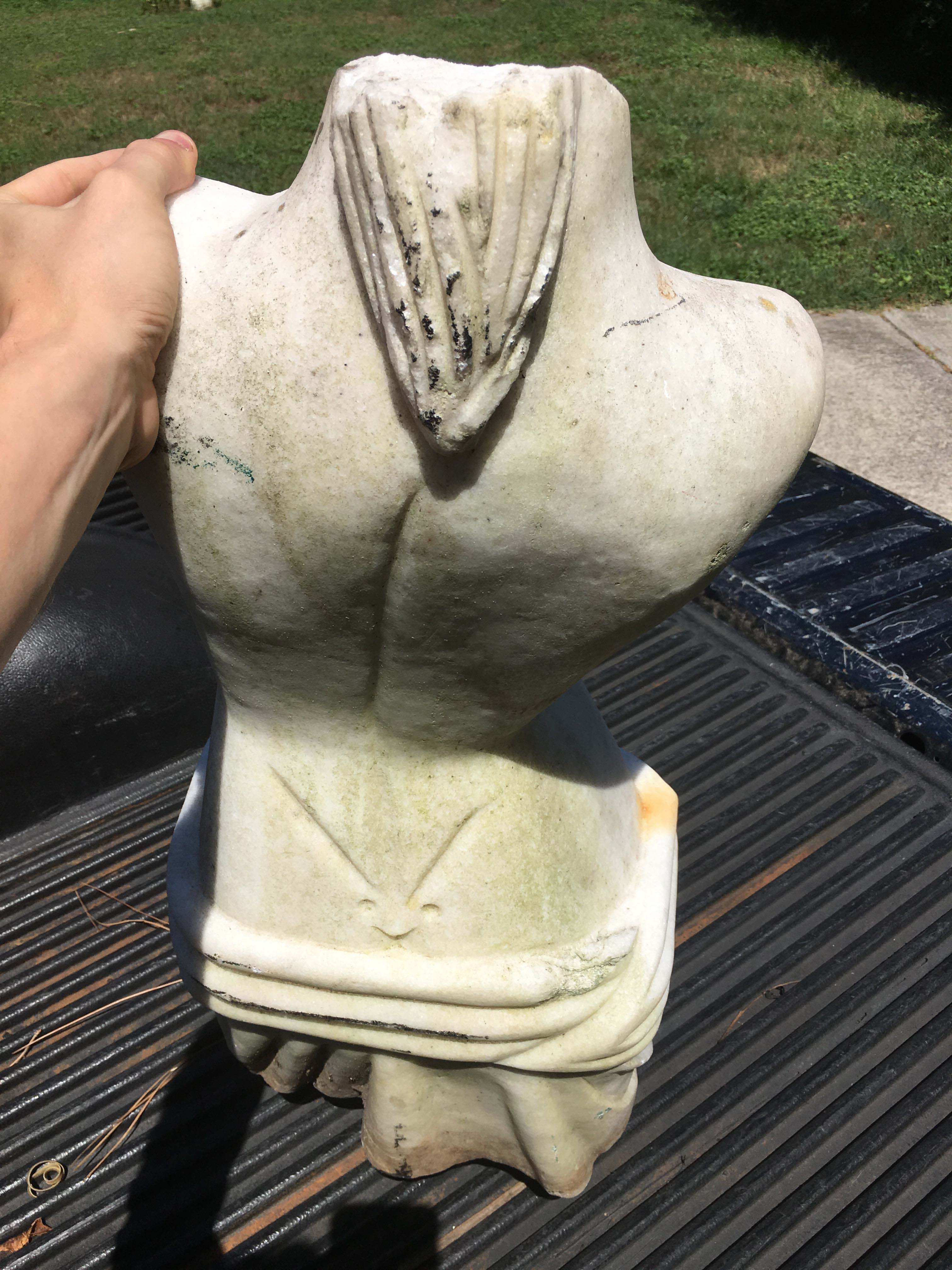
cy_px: 635
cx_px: 476
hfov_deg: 48.2
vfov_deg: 61.7
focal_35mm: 29
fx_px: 1063
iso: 25
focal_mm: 4.15
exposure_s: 1/2959
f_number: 2.2
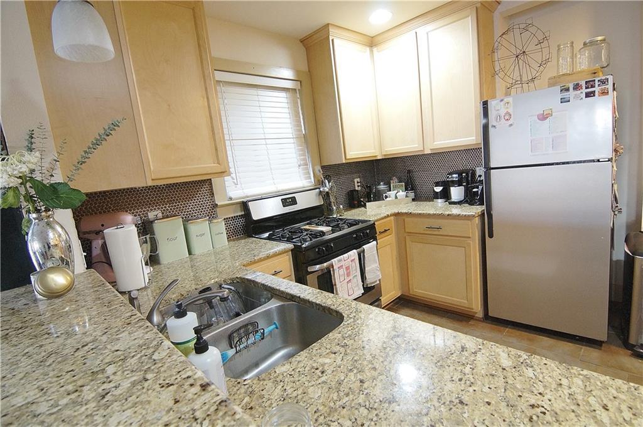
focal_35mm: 16
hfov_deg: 95.1
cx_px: 322
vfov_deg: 71.9
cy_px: 214
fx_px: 294
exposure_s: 1/10
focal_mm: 11
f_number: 5
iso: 3200
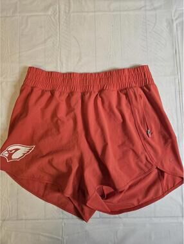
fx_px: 163
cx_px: 92
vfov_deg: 73.9
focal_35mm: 23
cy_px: 122
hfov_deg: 59.0
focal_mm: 5.4
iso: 200
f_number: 1.8
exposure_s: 1/52.5
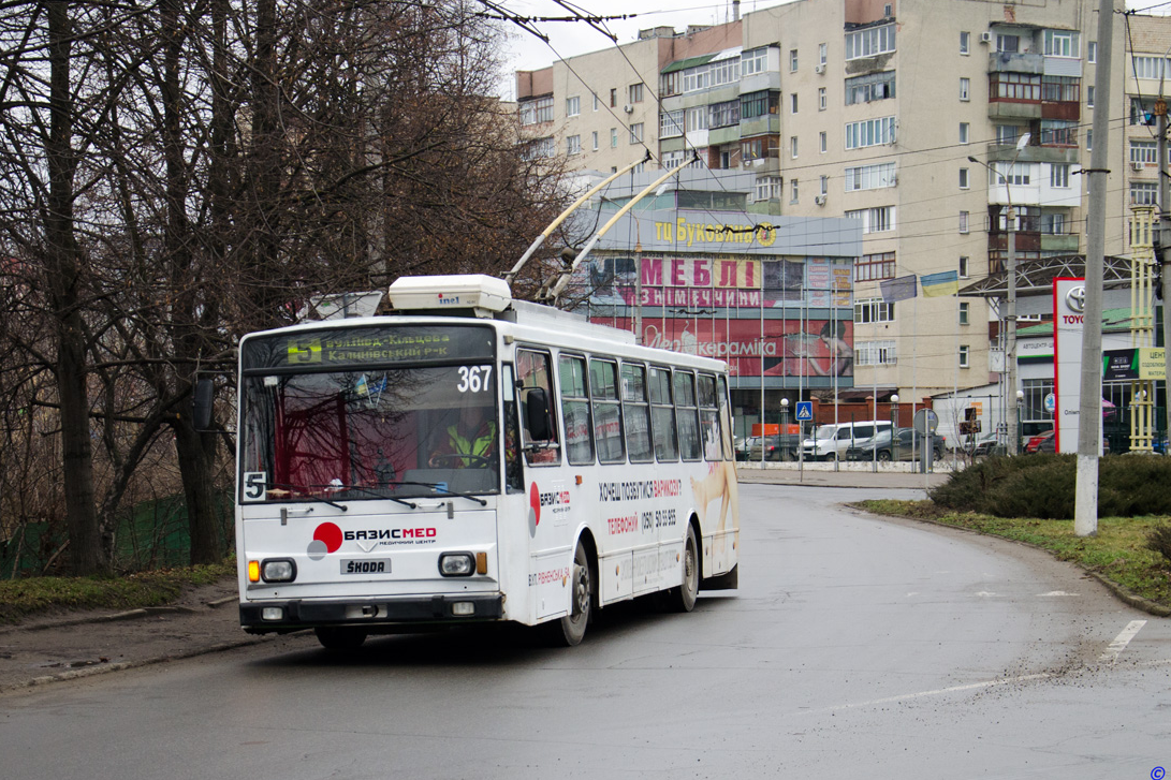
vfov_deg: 20.6
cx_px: 604
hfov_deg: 30.5
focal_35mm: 66
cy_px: 381
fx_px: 2146
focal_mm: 40
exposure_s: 1/320
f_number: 4.5
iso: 500
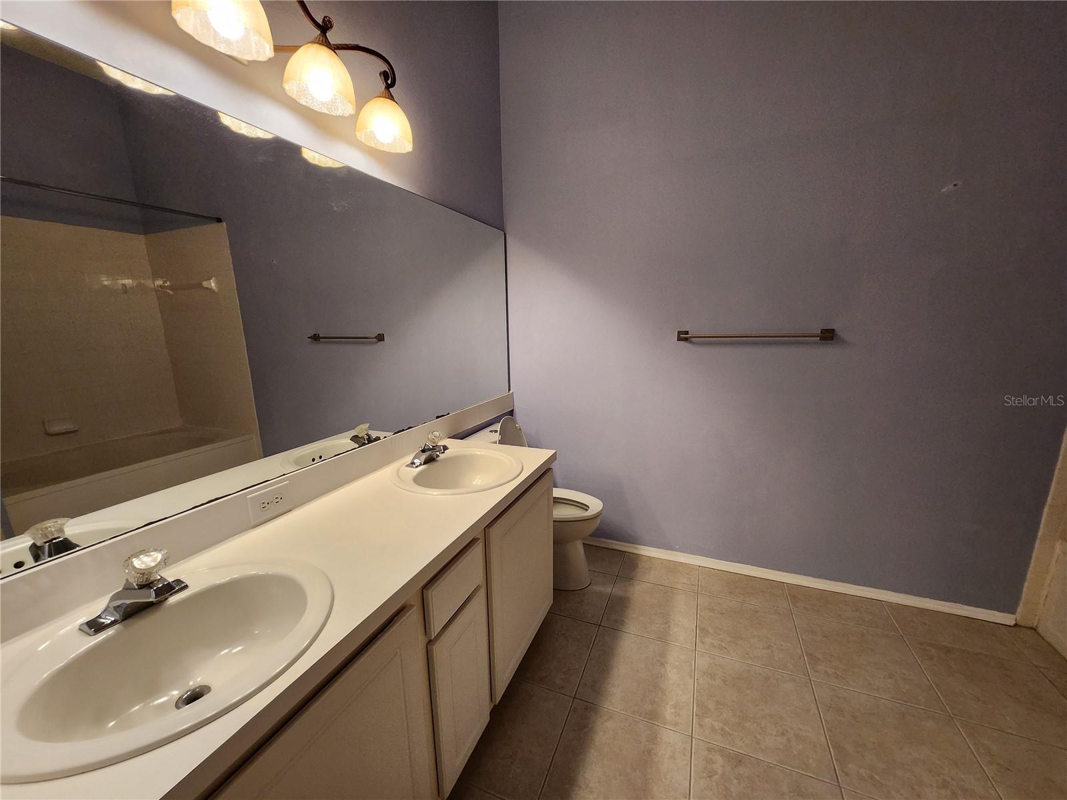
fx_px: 401
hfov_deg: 106.2
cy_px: 400
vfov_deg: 89.9
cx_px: 534
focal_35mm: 13
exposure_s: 1/60
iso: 160
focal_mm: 1.74
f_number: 2.2
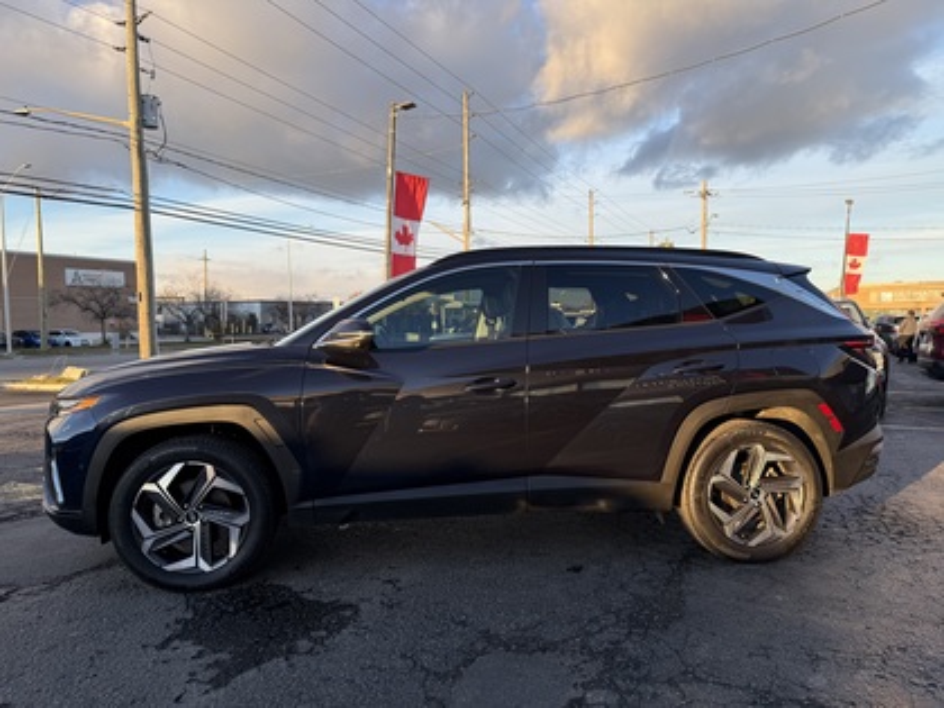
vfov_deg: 56.8
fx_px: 654
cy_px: 354
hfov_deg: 71.6
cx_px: 472
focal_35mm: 24
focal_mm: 6.76
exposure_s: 1/898
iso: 80
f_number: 1.78
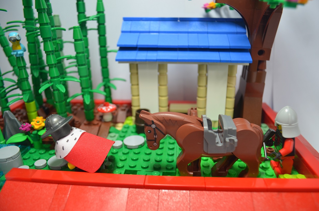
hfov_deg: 67.5
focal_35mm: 27
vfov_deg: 47.7
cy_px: 106
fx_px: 239
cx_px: 160
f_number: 4
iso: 400
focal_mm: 18
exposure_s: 1/60
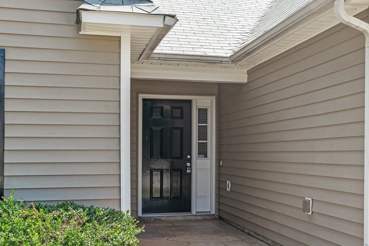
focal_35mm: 45
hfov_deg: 43.9
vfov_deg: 30.0
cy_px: 148
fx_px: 458
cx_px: 205
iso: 200
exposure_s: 1/100
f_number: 8
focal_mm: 34.5
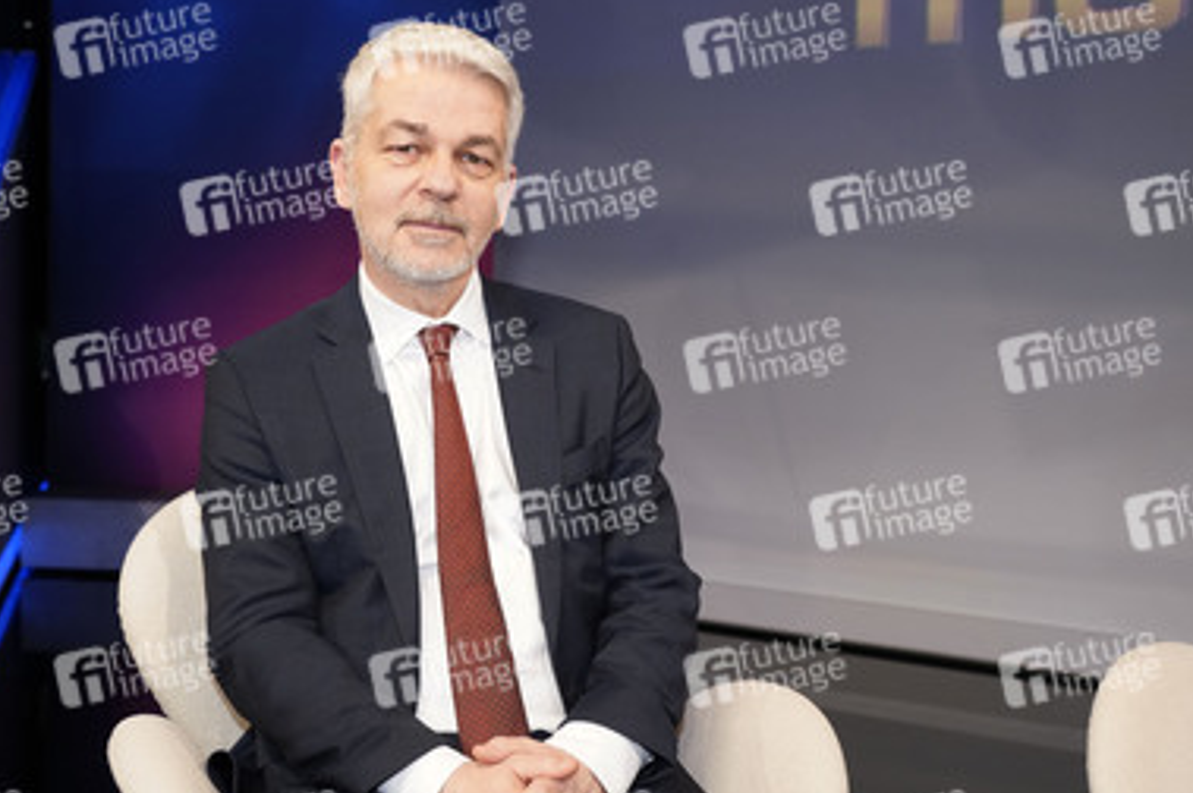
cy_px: 434
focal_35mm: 50
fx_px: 1655
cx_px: 493
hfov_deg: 39.5
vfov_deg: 26.9
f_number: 5.6
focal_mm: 42
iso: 2000
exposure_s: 1/125
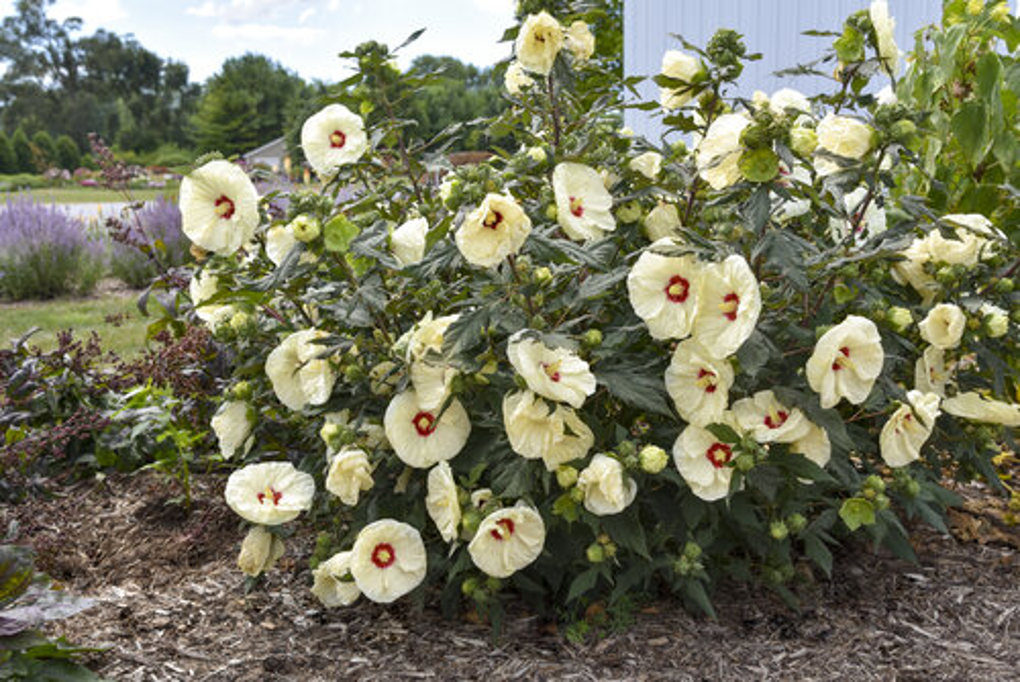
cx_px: 510
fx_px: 1247
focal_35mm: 44
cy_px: 341
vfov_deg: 30.6
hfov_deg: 44.5
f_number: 8
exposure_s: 1/250
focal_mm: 44
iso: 220
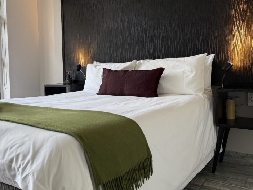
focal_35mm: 35
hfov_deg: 52.1
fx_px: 256
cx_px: 96
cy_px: 82
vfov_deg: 40.6
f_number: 1.78
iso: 125
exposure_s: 1/100
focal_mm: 6.76
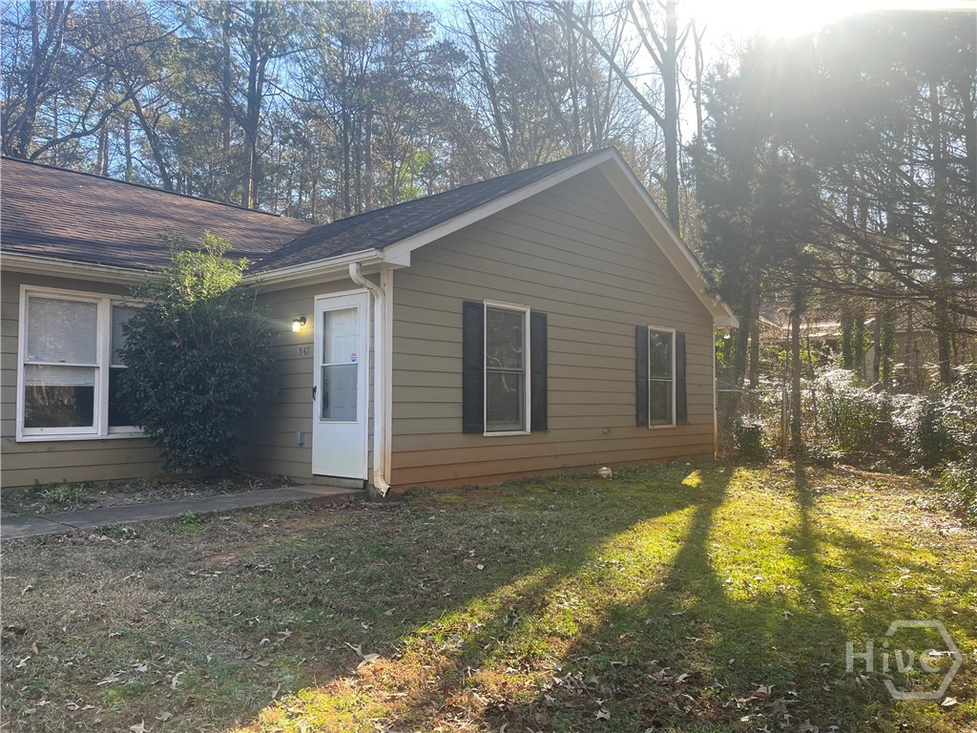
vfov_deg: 53.1
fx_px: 734
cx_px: 488
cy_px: 366
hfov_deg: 67.3
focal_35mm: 26
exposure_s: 1/271
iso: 50
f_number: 1.6
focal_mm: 5.1
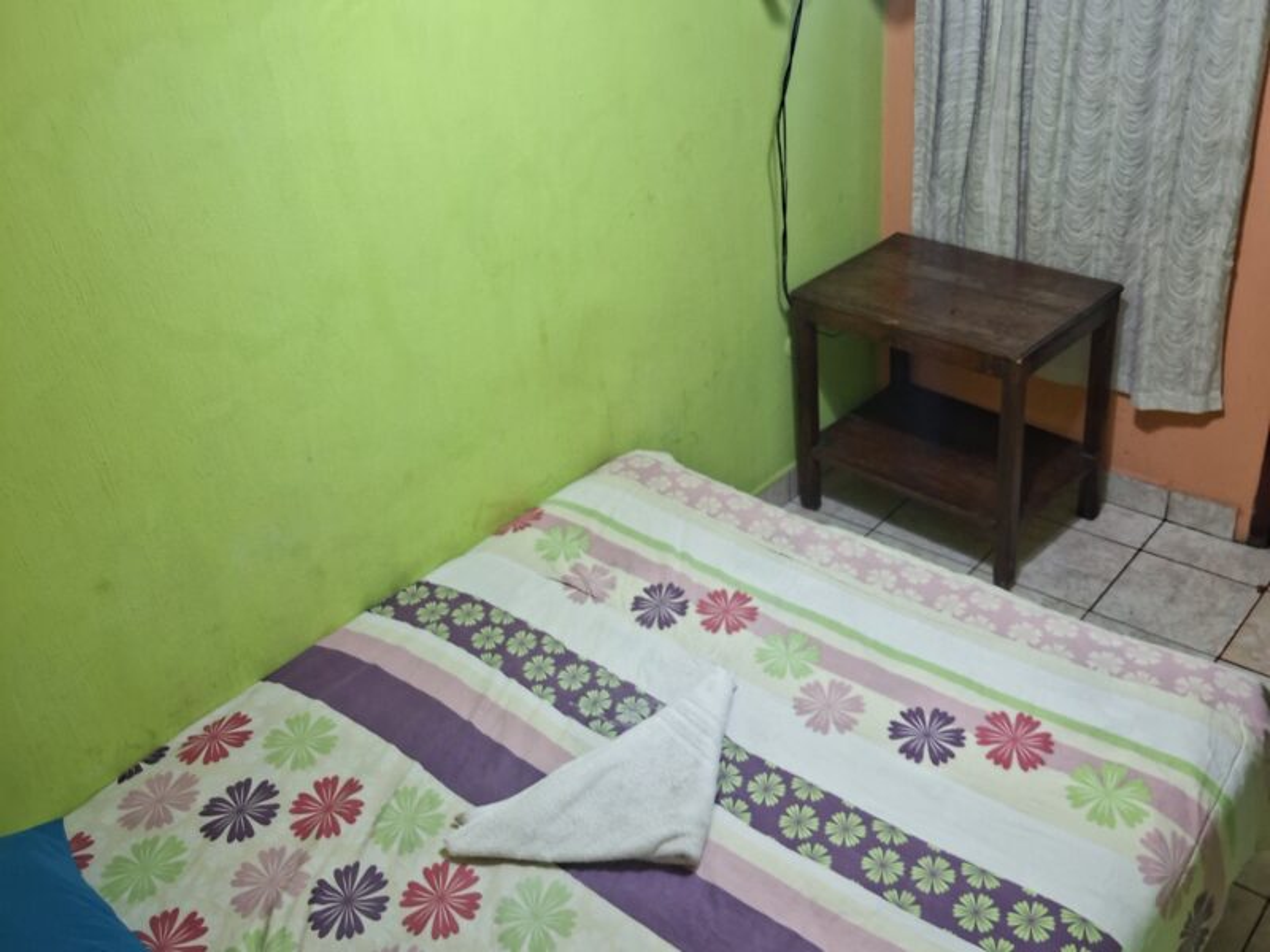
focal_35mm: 25
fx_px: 917
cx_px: 635
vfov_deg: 54.9
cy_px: 476
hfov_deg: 69.4
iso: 250
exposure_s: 1/40
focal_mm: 3.72
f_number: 2.2
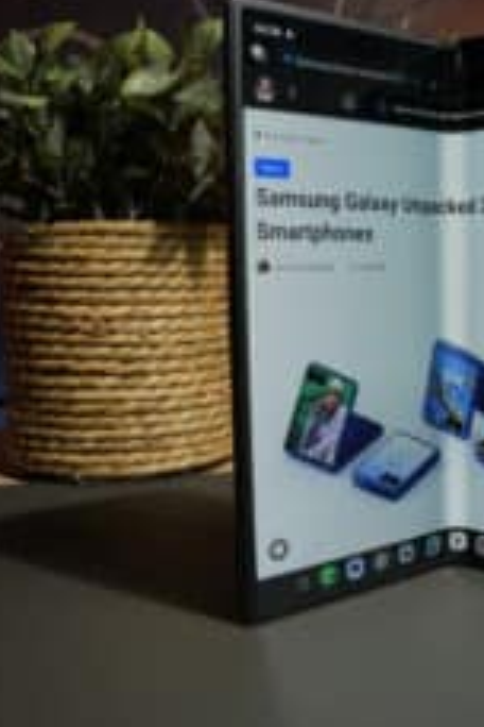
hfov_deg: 31.0
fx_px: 827
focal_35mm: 41
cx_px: 446
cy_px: 341
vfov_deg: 47.4
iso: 250
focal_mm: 24
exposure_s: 1/30
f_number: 9
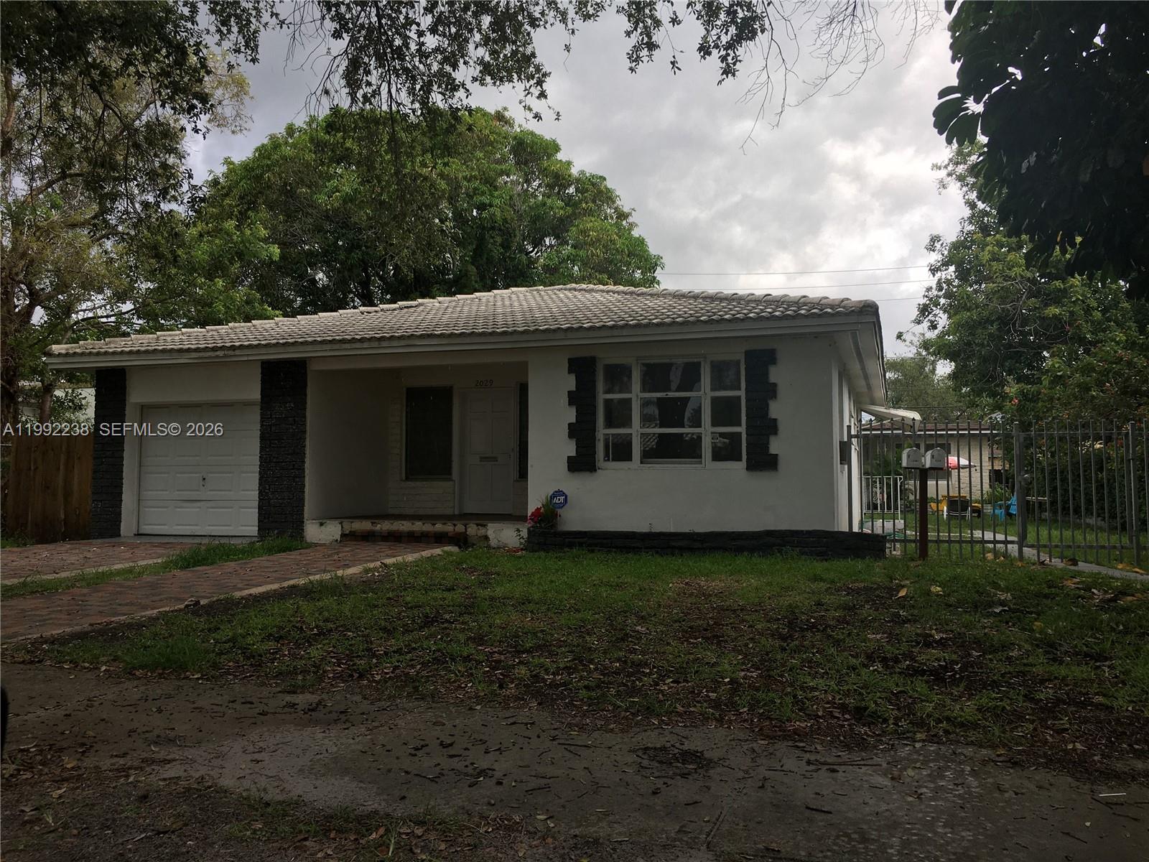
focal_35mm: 29
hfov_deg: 61.7
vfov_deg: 48.2
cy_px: 431
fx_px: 963
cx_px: 574
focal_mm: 4.15
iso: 25
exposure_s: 1/712
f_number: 2.2
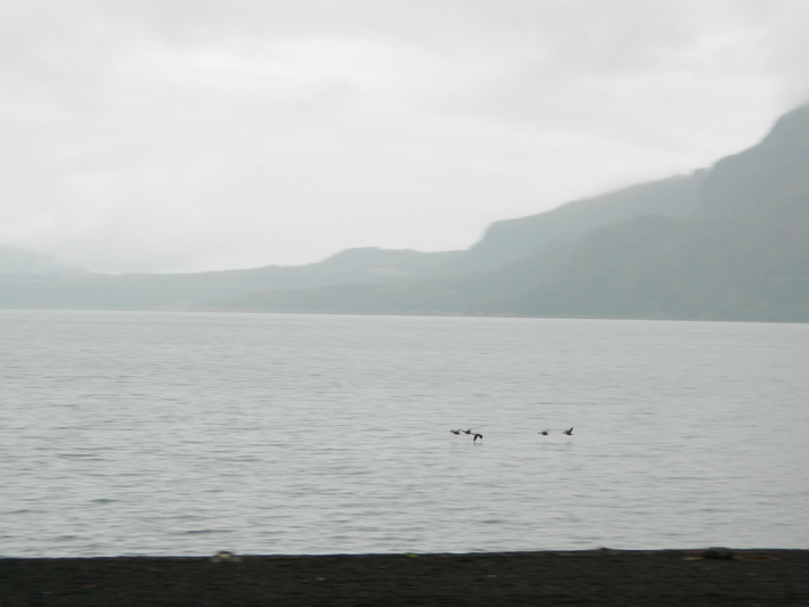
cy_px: 280
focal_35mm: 116
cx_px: 431
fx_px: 2712
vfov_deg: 12.8
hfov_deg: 17.0
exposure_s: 1/30
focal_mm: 18.6
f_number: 4.5
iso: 100
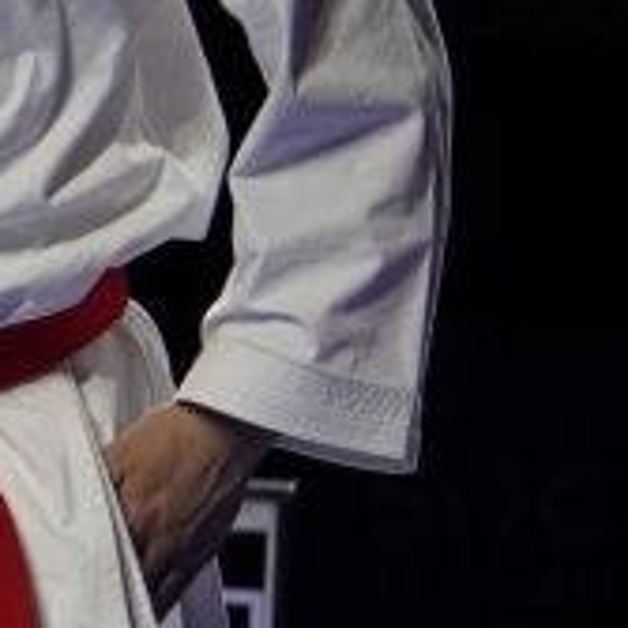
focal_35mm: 640
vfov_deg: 2.7
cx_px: -2674
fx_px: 13136
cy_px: 147
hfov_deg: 2.6
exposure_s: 1/500
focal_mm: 70
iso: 400
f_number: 2.8
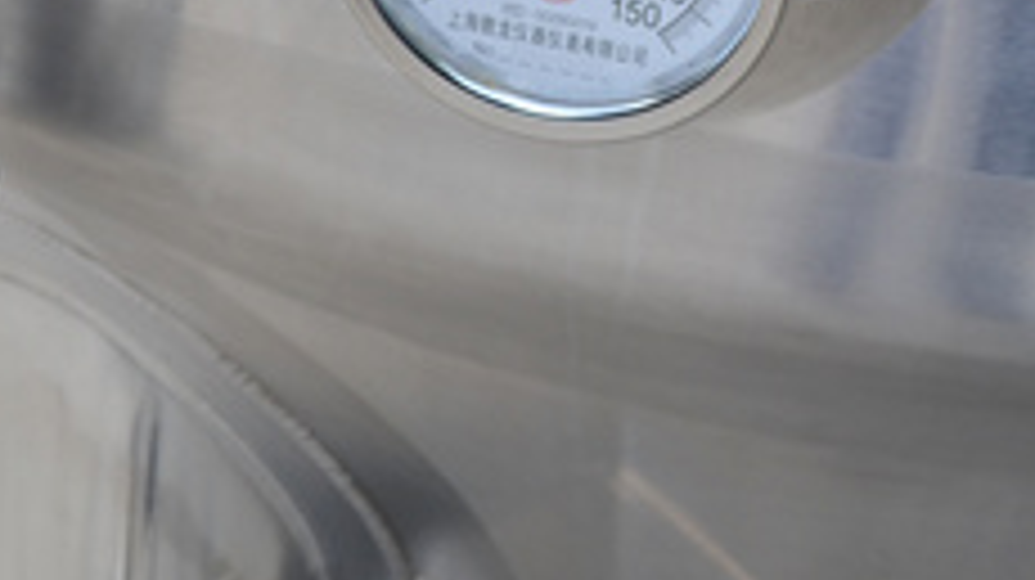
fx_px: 3922
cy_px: -495
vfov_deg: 8.1
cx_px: 310
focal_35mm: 143
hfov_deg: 15.0
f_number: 7.1
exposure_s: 1/200
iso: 200
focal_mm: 28
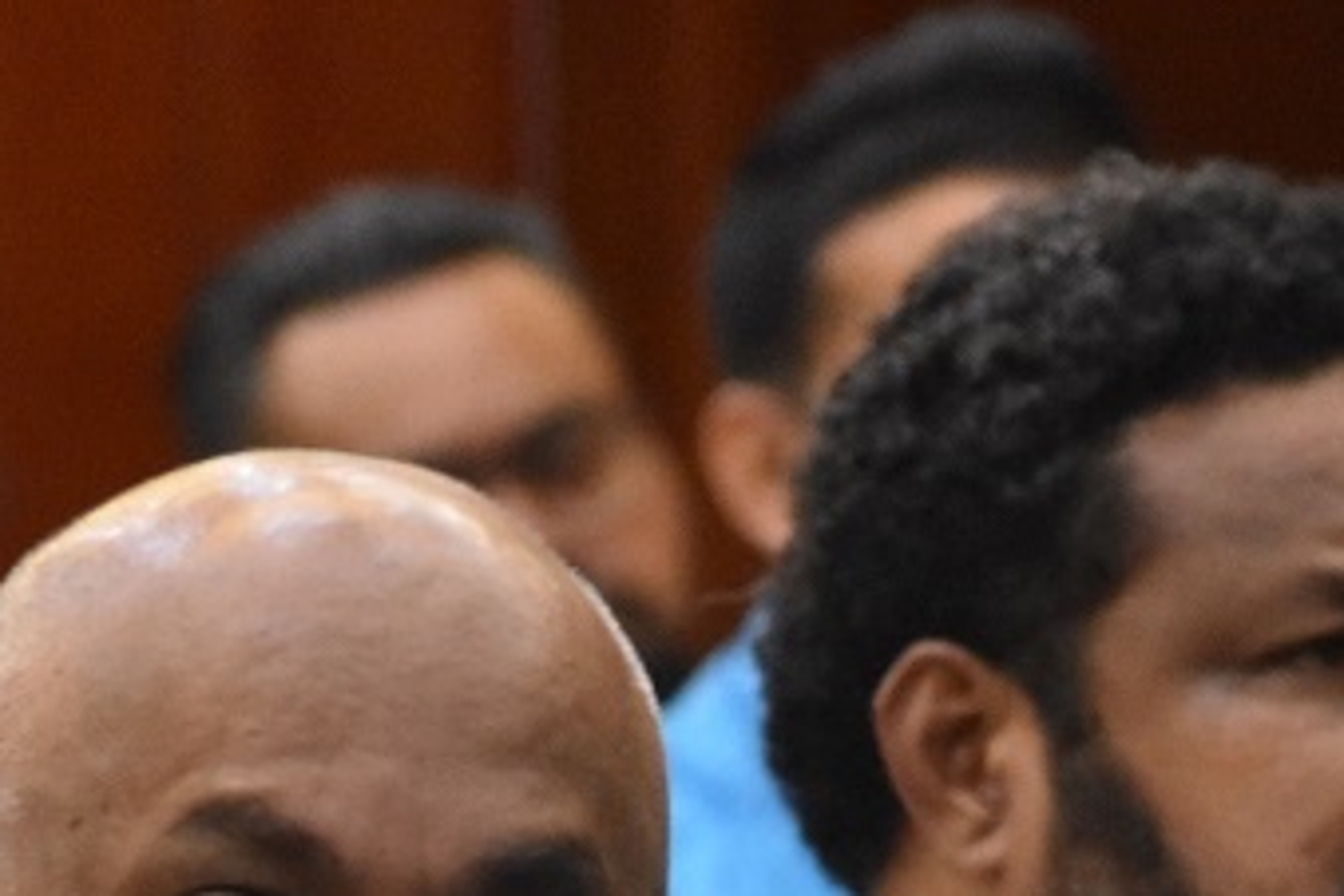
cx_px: 444
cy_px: 1455
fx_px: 27736
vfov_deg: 1.8
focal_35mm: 743
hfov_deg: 2.8
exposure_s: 1/50
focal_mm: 140
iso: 3200
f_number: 5.6
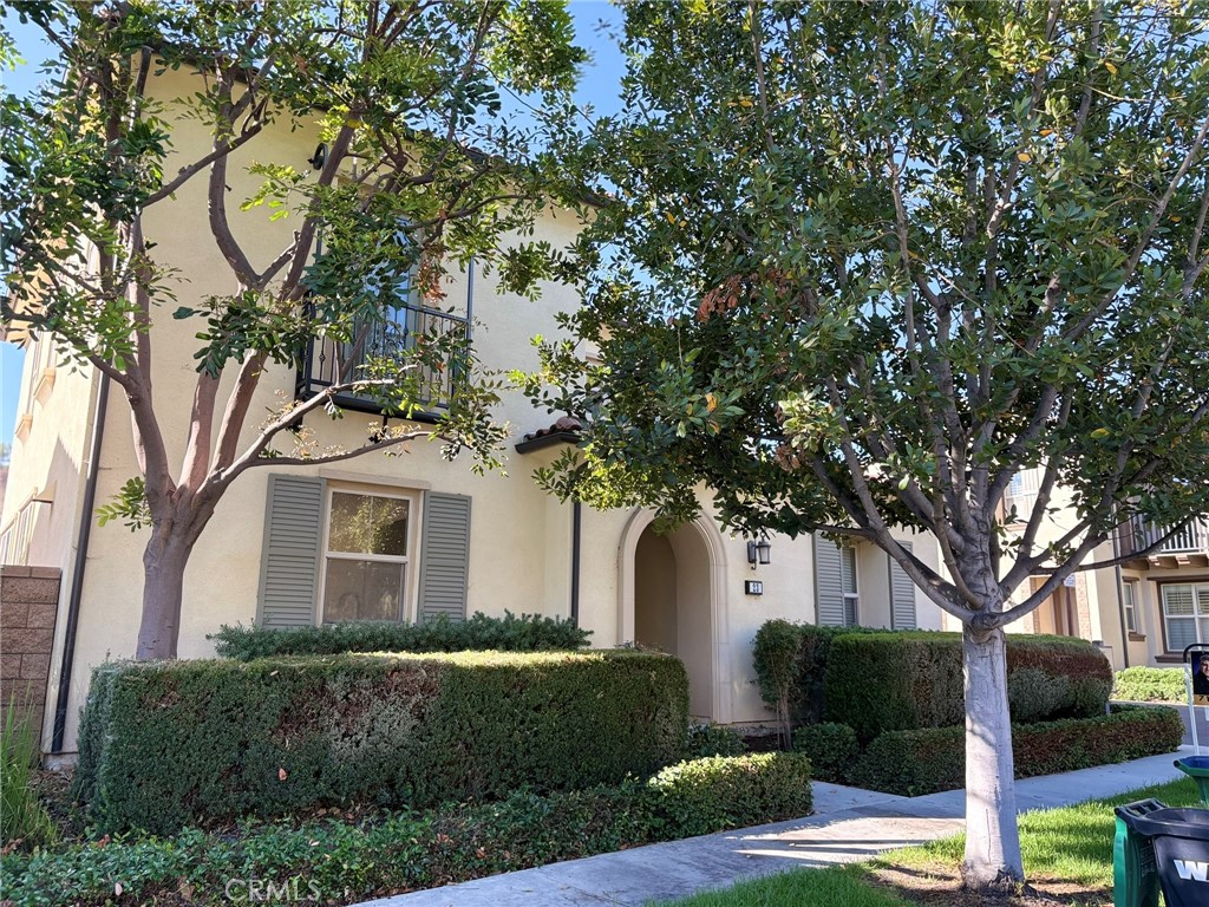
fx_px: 908
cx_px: 604
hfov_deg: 67.3
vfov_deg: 53.1
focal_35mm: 26
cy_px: 454
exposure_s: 1/386
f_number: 1.6
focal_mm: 5.96
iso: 64
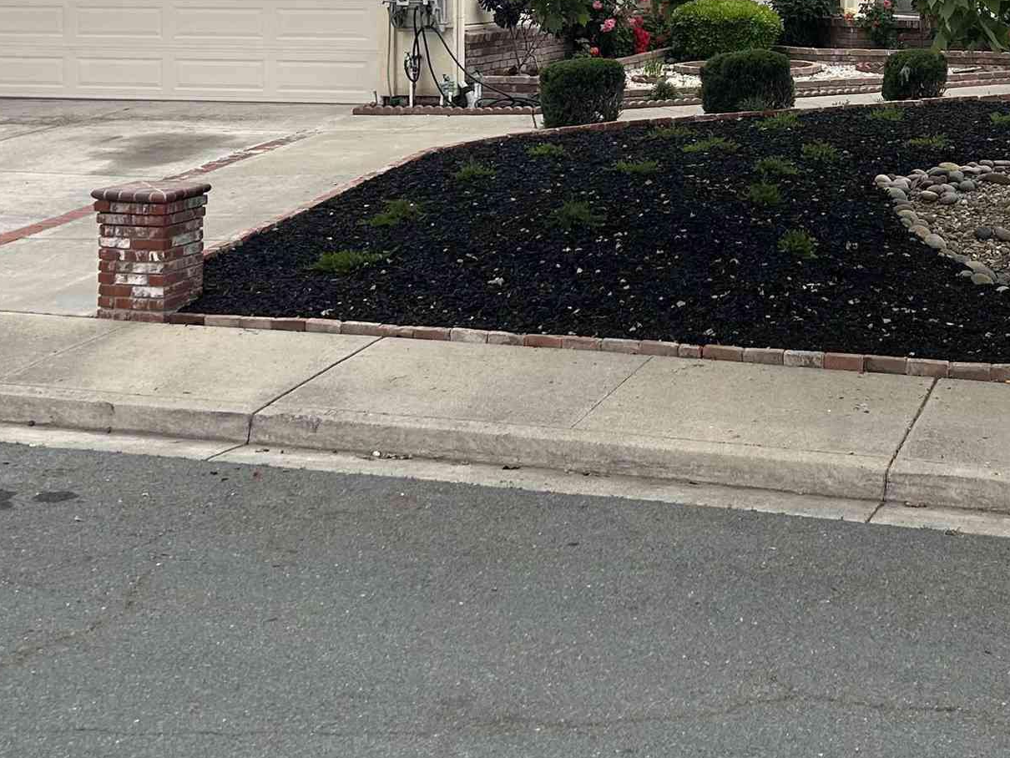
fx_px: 1926
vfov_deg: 21.2
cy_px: -66
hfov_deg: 29.0
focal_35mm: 66
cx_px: 724
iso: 50
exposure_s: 1/2457
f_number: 1.5
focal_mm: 5.7
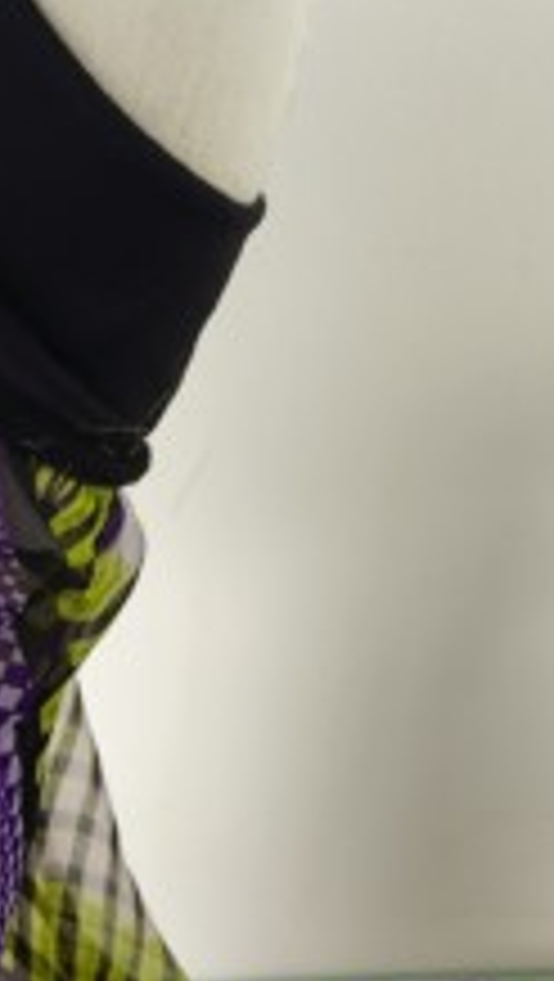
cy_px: 792
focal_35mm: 69
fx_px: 1798
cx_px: -108
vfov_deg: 29.8
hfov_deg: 16.8
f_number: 1.65
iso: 50
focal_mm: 6.14
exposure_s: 1/30
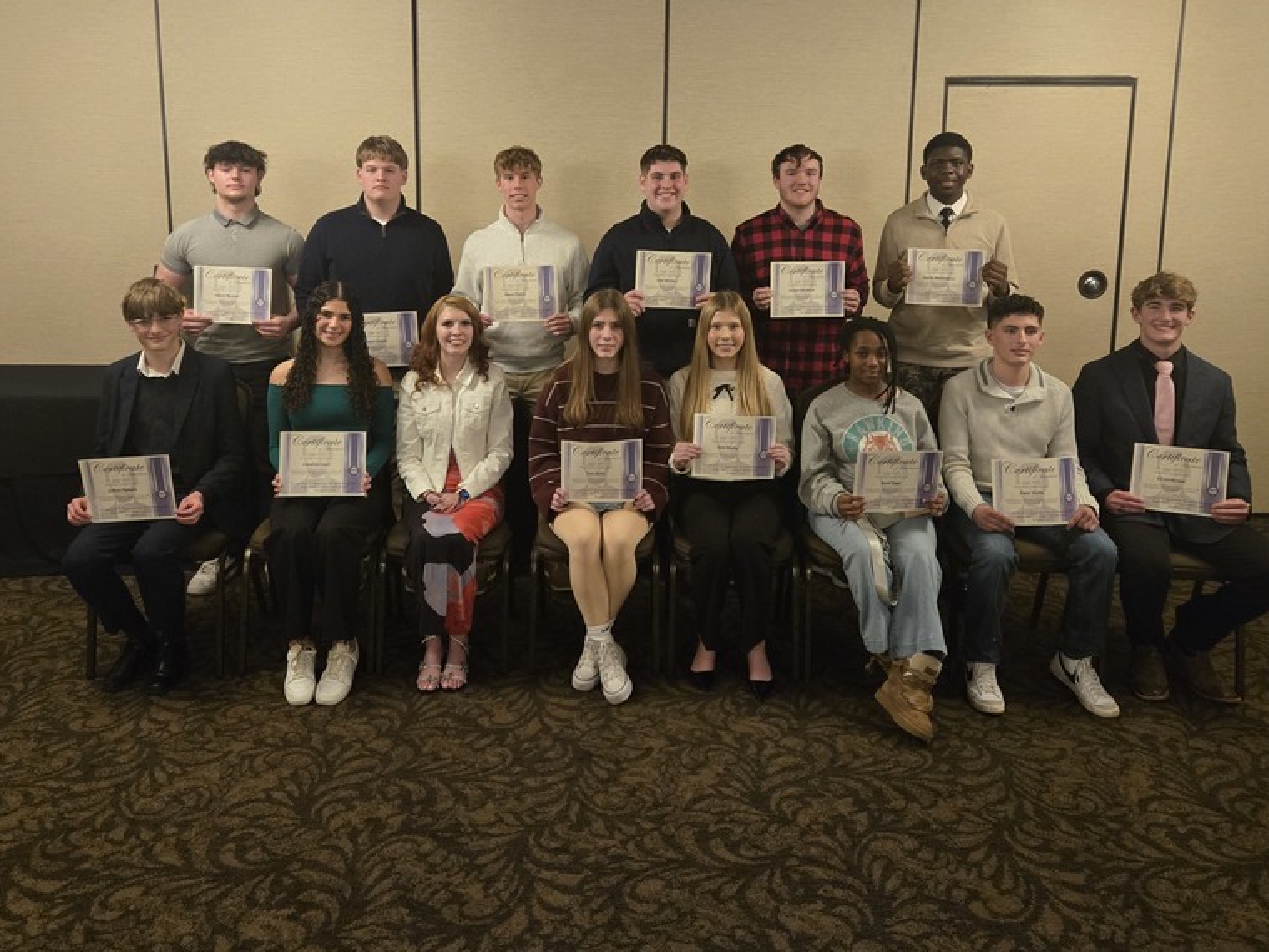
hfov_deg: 58.4
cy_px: 341
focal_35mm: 31
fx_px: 1136
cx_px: 629
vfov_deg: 45.0
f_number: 1.8
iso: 640
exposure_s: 1/60
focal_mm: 5.4
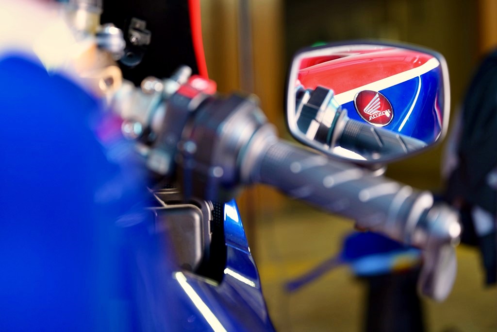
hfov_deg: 28.8
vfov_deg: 19.5
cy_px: 166
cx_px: 248
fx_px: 966
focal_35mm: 70
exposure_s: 1/13
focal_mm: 70
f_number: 2.8
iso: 640
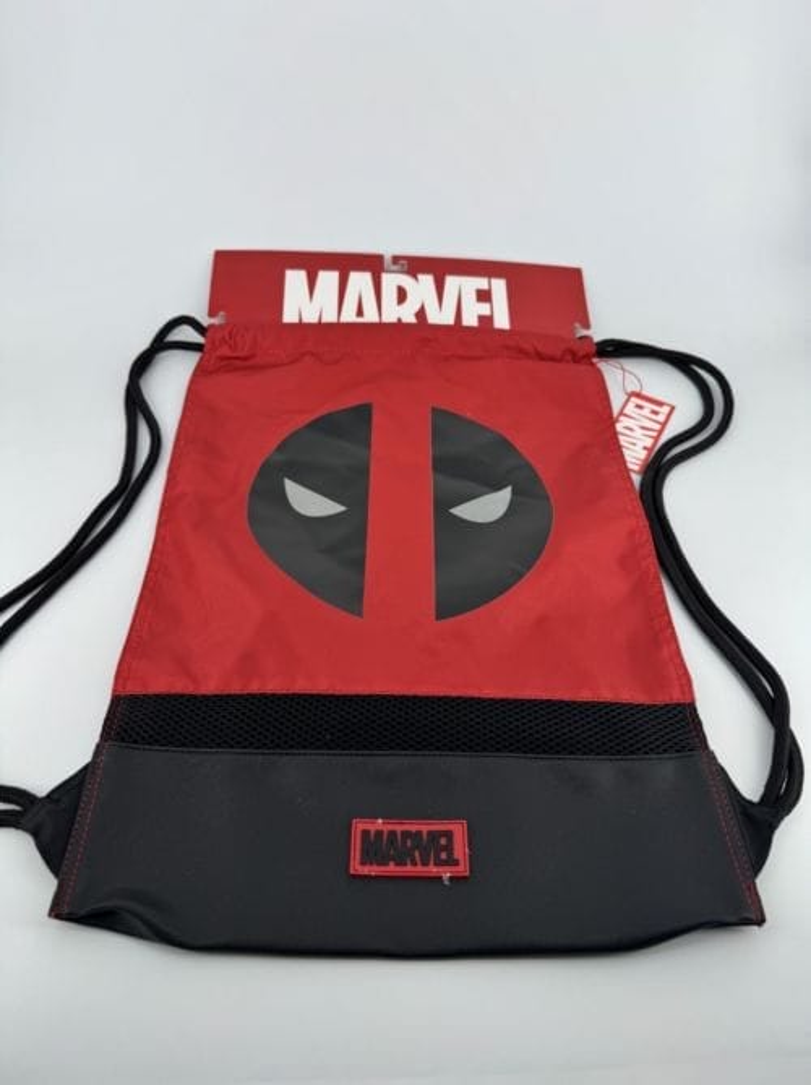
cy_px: 542
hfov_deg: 56.7
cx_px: 406
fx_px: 751
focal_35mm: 24
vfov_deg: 71.7
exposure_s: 1/615
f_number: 1.78
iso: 80
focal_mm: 6.76
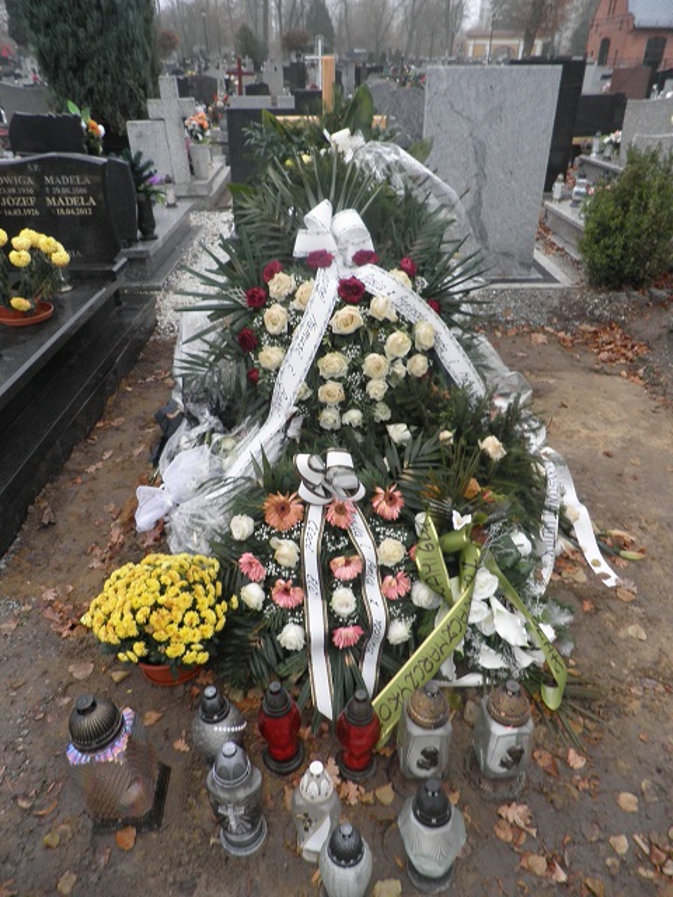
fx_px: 622
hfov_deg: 56.8
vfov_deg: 71.6
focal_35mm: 24
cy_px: 448
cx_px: 336
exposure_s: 1/30
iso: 80
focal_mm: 4.3
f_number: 3.3
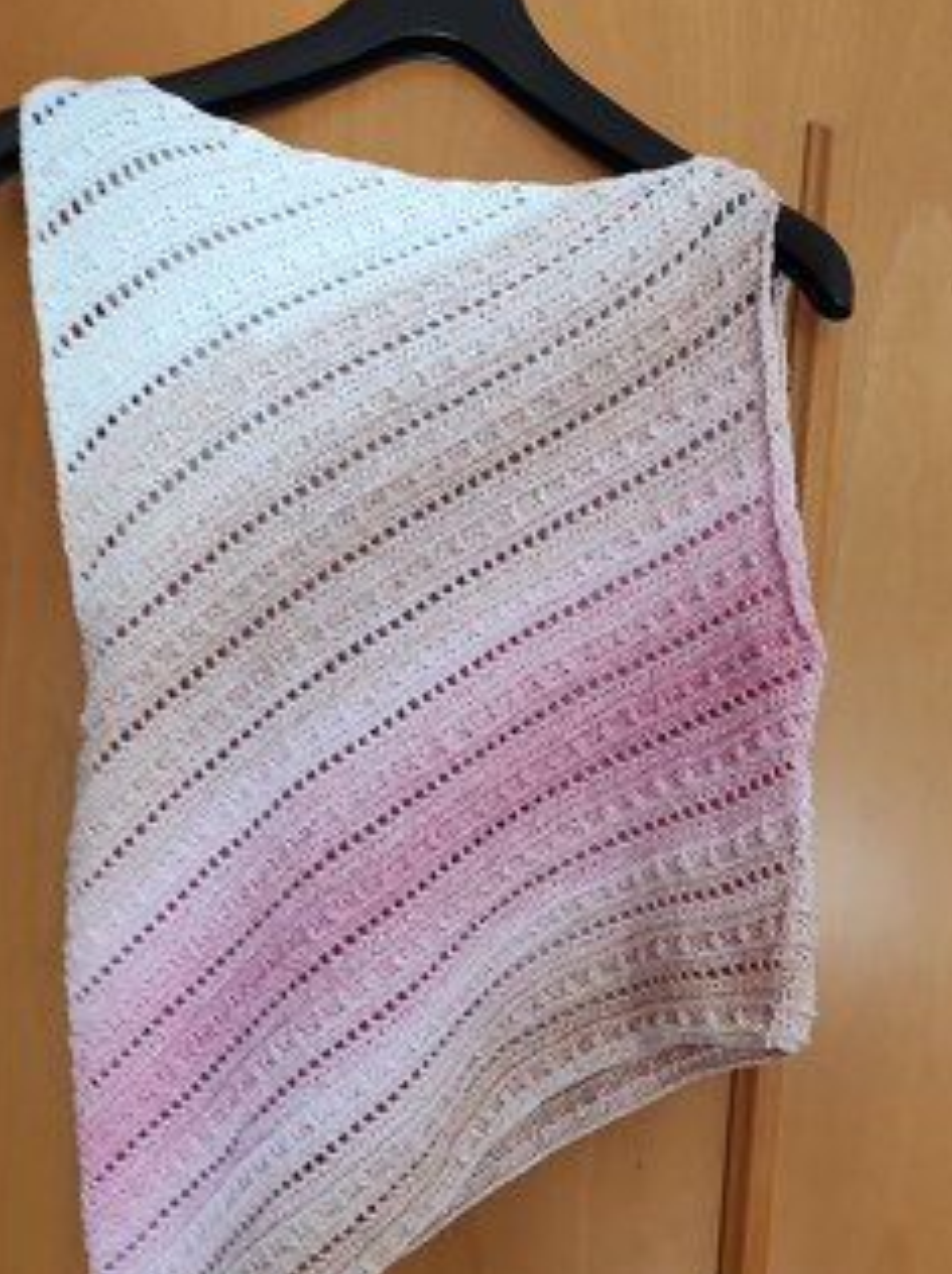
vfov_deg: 49.3
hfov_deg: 38.6
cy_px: 853
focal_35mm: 37
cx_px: 458
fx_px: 1360
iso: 477
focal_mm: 5.43
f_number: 1.89
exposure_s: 1/33
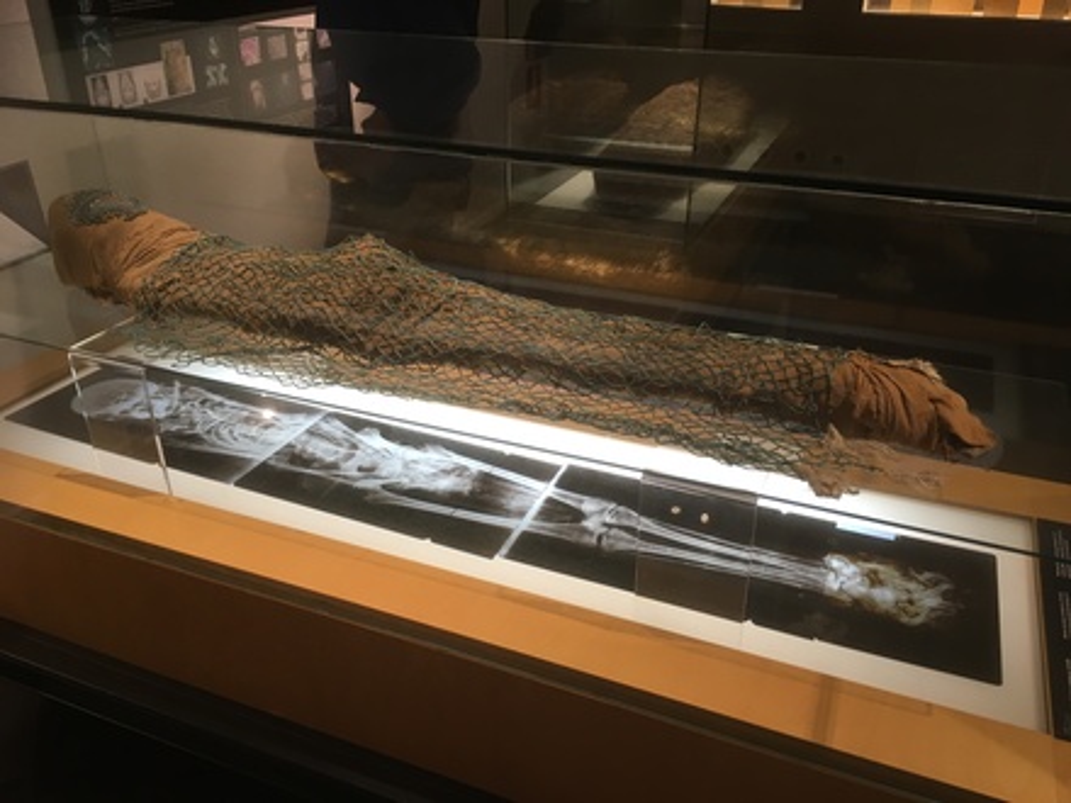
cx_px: 536
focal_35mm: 29
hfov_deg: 61.7
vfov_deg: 48.2
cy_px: 402
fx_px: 897
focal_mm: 4.15
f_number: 2.2
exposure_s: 1/33
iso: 50
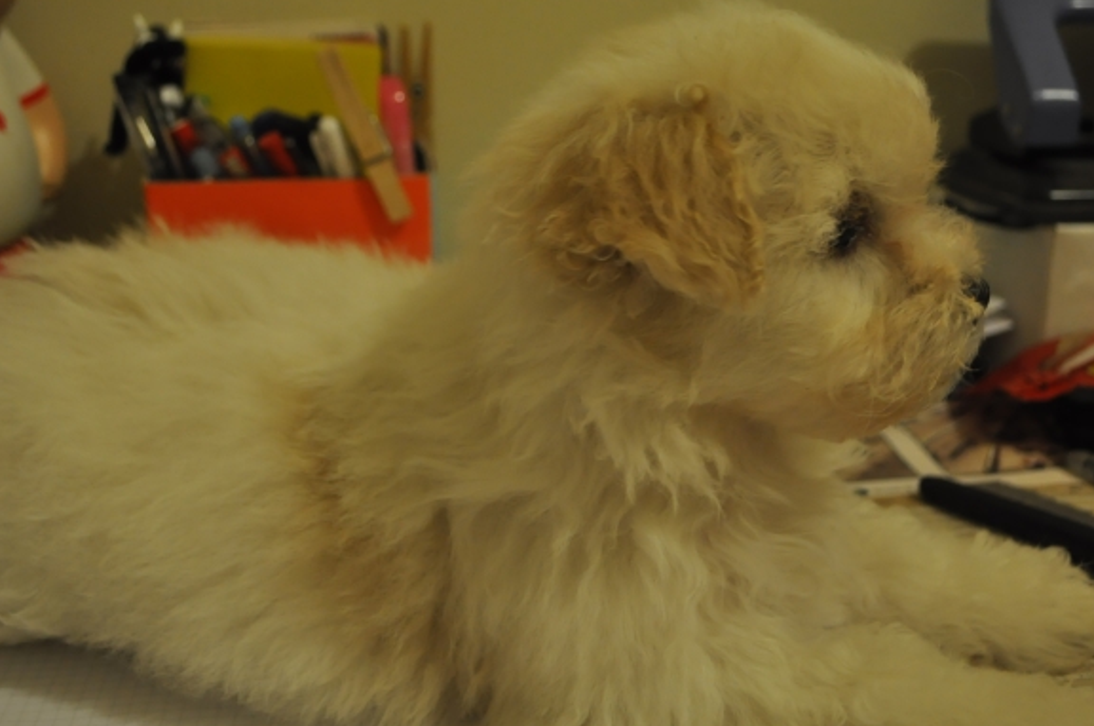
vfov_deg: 26.9
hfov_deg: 39.7
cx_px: 551
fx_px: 1517
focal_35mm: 50
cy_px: 400
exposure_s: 1/30
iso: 800
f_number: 4
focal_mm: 24
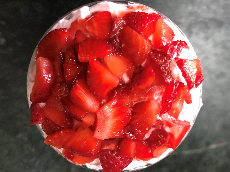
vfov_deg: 49.7
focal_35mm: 28
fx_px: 186
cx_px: 115
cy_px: 86
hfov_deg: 63.4
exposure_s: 1/17
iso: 100
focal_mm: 3.99
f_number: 1.8
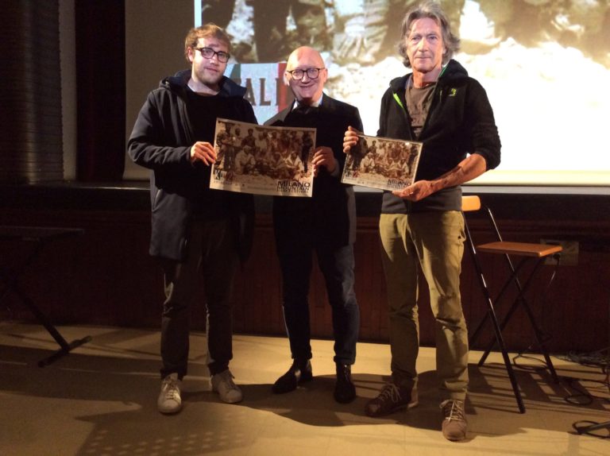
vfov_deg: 44.1
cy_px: 228
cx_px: 305
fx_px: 563
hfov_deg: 56.9
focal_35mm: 32
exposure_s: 1/20
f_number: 2.4
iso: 250
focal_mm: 3.3
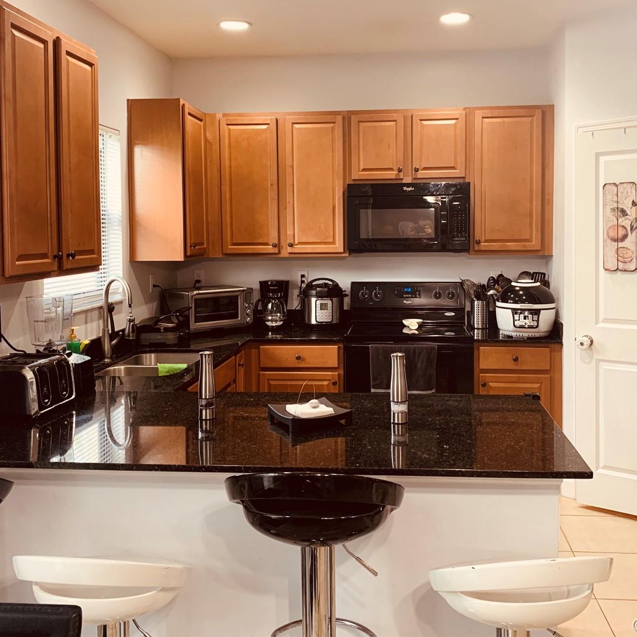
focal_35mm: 35
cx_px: 344
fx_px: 729
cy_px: 274
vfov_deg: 47.1
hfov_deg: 47.2
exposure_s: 1/60
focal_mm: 4.25
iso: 160
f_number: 1.8
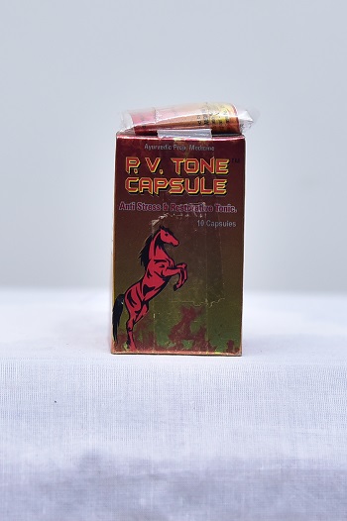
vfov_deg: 36.3
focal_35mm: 55
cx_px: 174
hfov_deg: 24.6
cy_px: 260
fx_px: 796
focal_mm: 55
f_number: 4
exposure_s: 1/125
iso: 1250
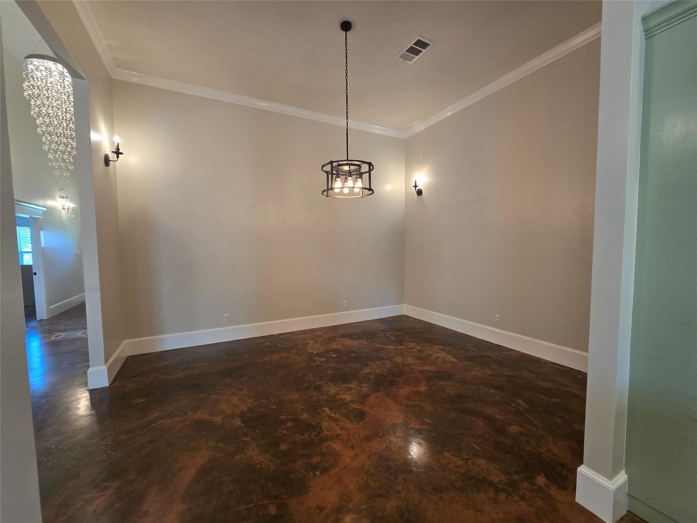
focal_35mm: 13
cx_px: 348
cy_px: 262
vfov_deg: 89.9
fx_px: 262
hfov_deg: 106.2
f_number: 2.2
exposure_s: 1/60
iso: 200
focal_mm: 2.2
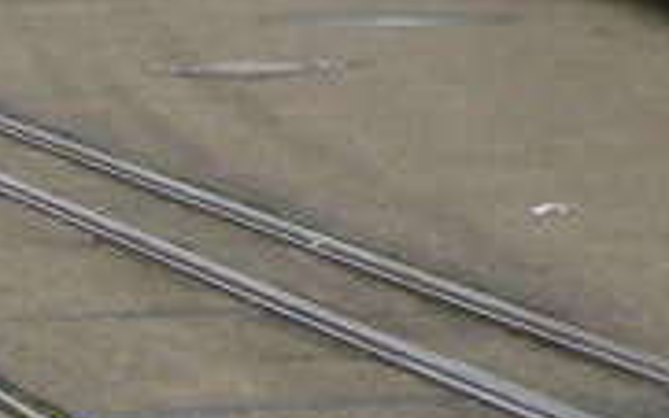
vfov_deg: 6.1
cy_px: -359
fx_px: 3828
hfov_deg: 8.7
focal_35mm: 210
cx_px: 1826
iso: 80
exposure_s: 1/90
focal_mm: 5.8
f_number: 7.1
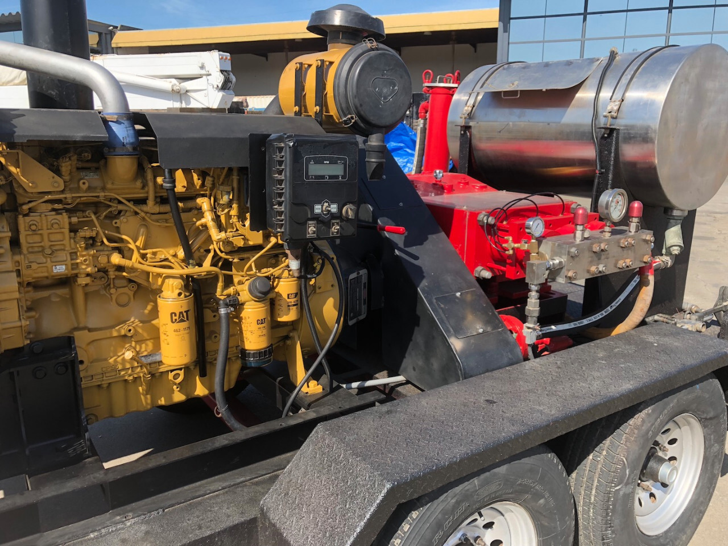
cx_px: 364
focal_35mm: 28
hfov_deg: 63.4
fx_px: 589
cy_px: 273
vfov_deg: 49.7
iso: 20
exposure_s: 1/716
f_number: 1.8
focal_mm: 4
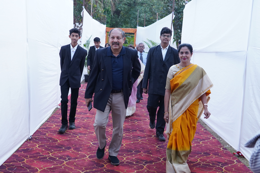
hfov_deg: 53.1
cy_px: 86
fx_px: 260
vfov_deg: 36.9
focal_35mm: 36
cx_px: 130
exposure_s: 1/250
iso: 1000
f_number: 4.5
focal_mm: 24
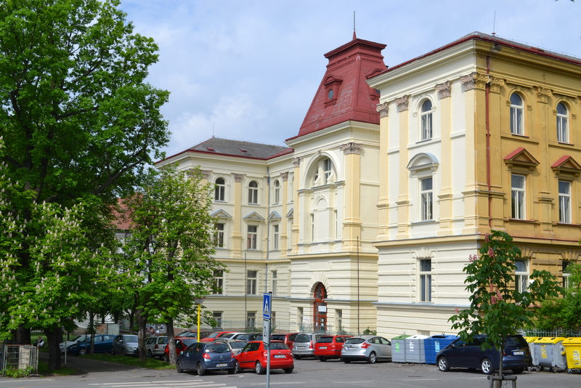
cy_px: 194
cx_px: 290
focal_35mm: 42
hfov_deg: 46.4
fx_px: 678
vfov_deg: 31.9
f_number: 8
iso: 100
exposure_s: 1/250
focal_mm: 28
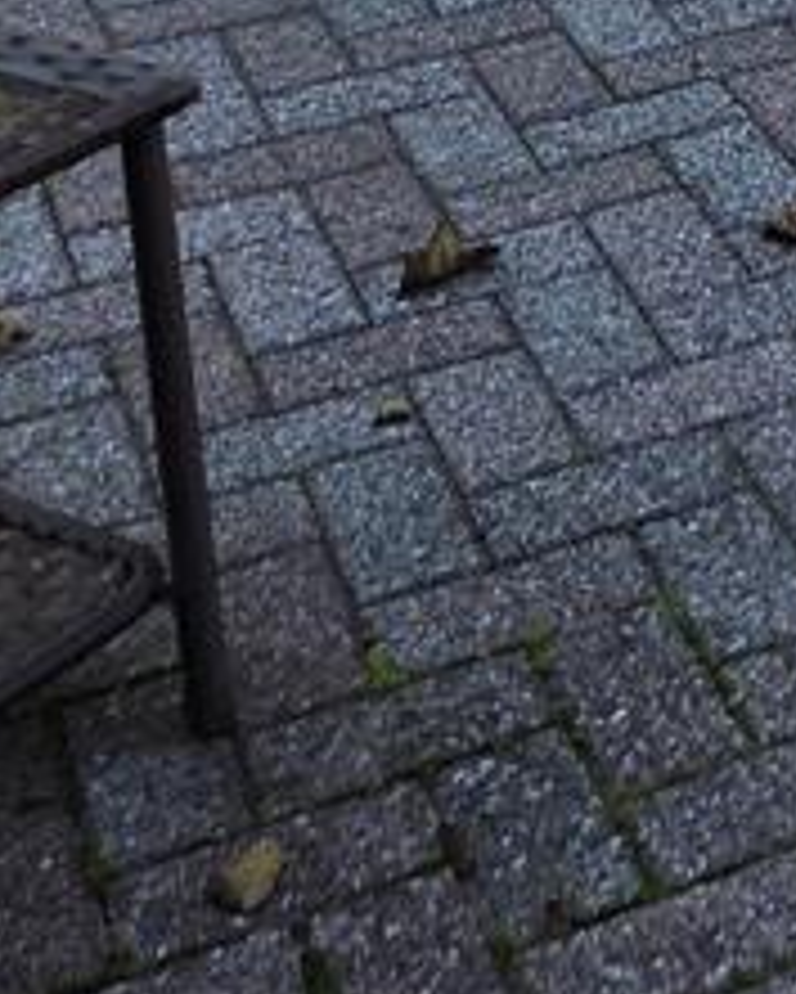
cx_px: 1430
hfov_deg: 13.3
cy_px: -612
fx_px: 3060
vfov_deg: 16.4
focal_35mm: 104
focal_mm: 5.4
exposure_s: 1/1228
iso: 80
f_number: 1.8
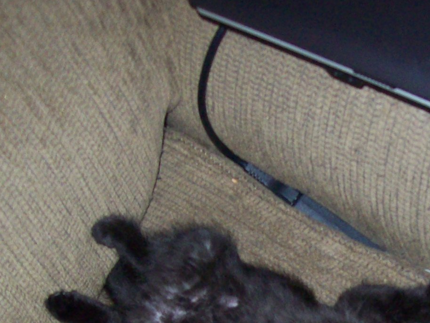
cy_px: 353
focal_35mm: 81
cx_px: 362
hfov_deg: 23.6
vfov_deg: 17.6
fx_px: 1006
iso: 200
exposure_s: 1/64
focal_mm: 6
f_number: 2.7
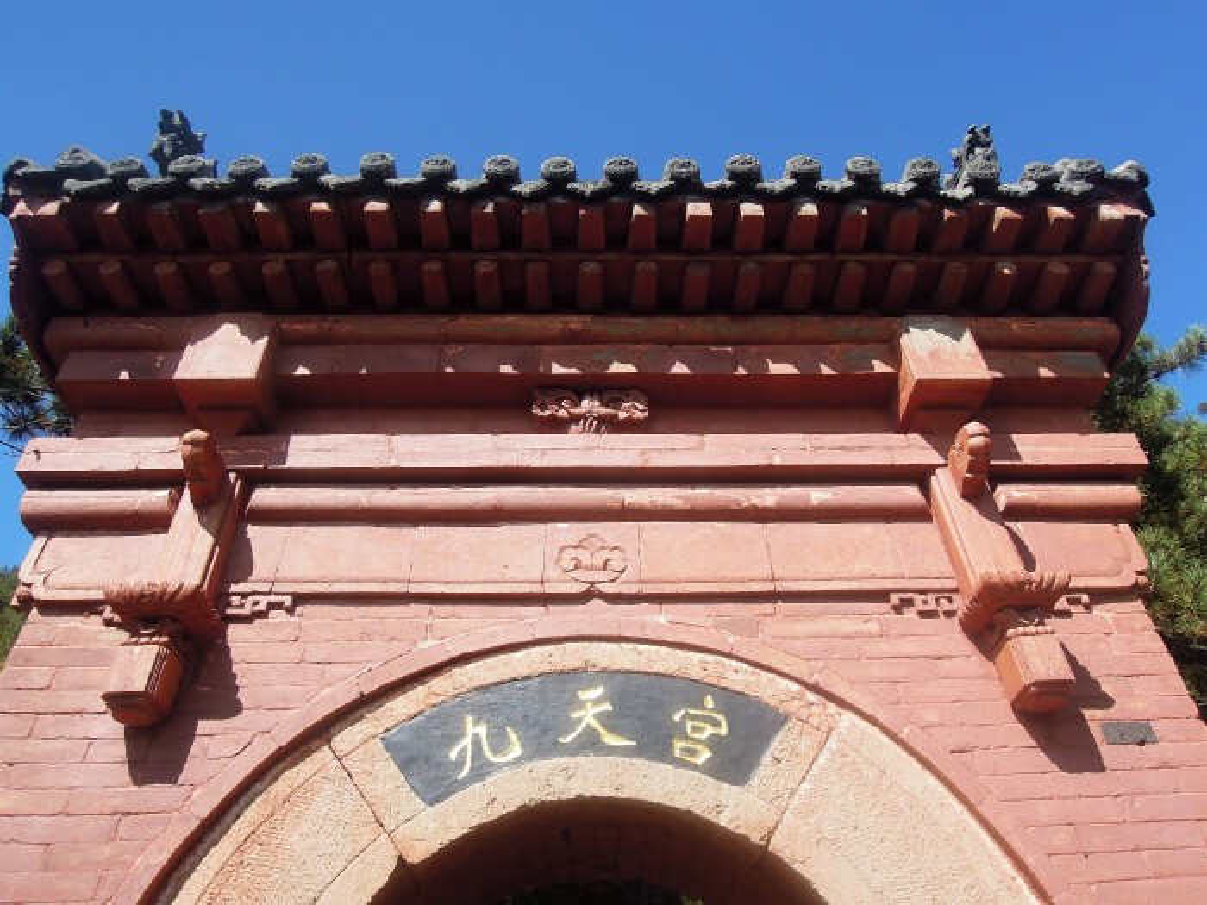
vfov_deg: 56.8
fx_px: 837
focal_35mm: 24
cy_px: 452
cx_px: 604
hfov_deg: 71.6
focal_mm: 4.3
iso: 160
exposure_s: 1/1000
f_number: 3.5
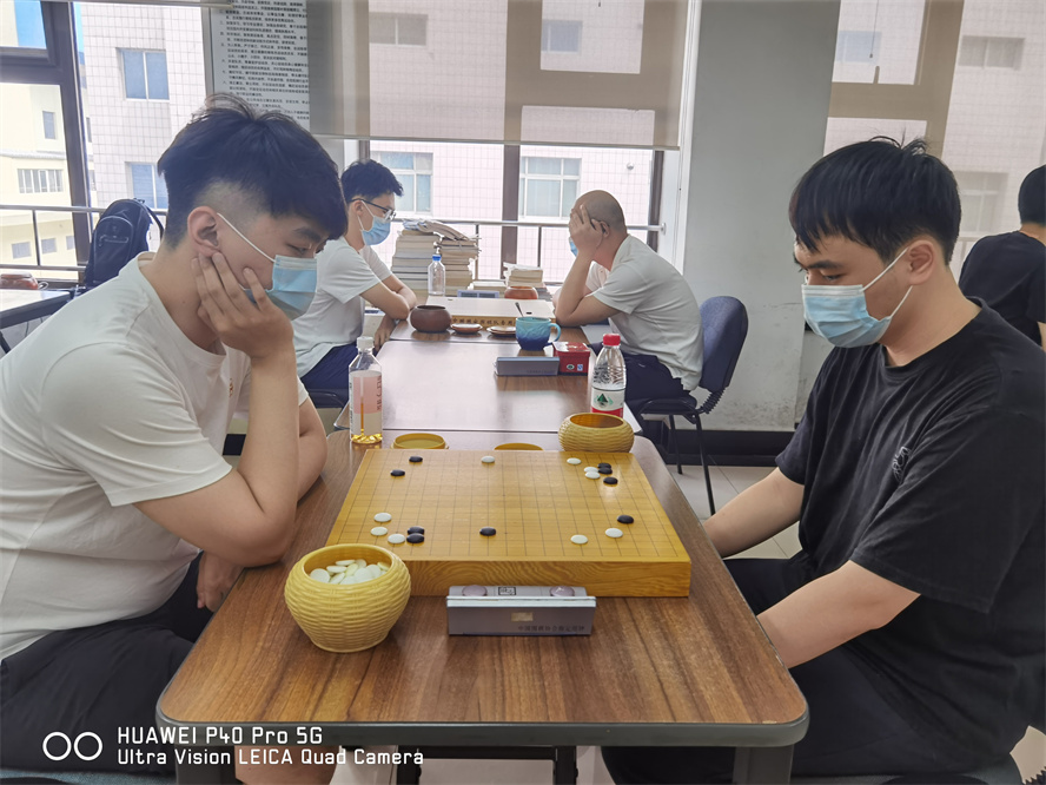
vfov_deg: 51.4
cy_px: 392
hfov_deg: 65.3
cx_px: 523
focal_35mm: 27
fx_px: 816
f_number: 1.9
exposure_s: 1/78.1
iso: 50
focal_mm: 6.71
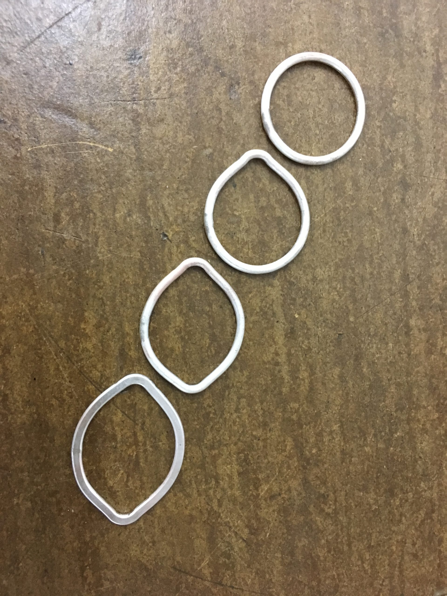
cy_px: 298
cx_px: 224
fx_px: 499
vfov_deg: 61.7
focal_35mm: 29
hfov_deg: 48.2
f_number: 2.2
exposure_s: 1/17
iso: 250
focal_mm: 4.15
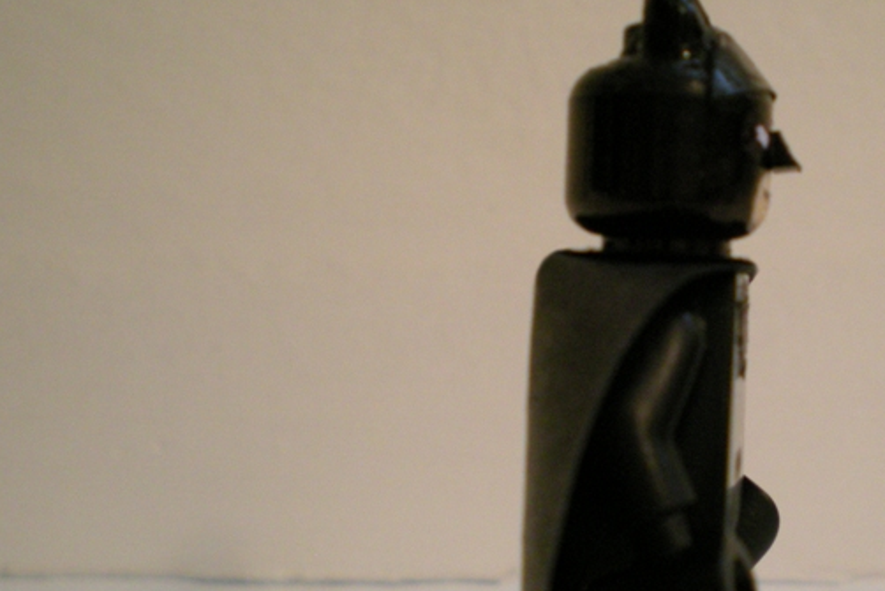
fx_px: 1549
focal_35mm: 63
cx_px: 649
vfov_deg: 21.5
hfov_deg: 31.4
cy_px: 363
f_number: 3.1
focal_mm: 6.3
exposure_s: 1/8
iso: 264
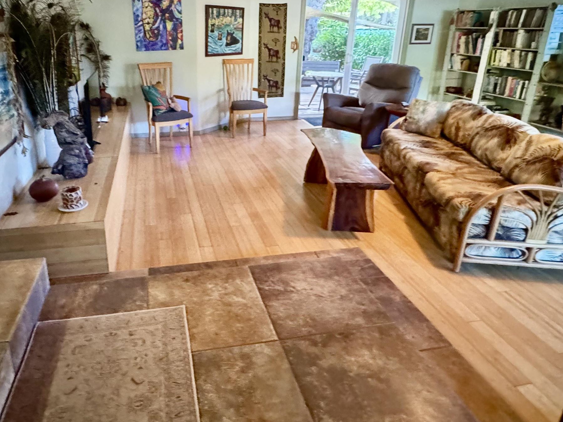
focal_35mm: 24
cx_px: 221
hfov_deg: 70.7
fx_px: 390
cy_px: 157
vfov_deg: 56.1
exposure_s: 1/40
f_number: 2.2
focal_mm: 2.22
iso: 1250
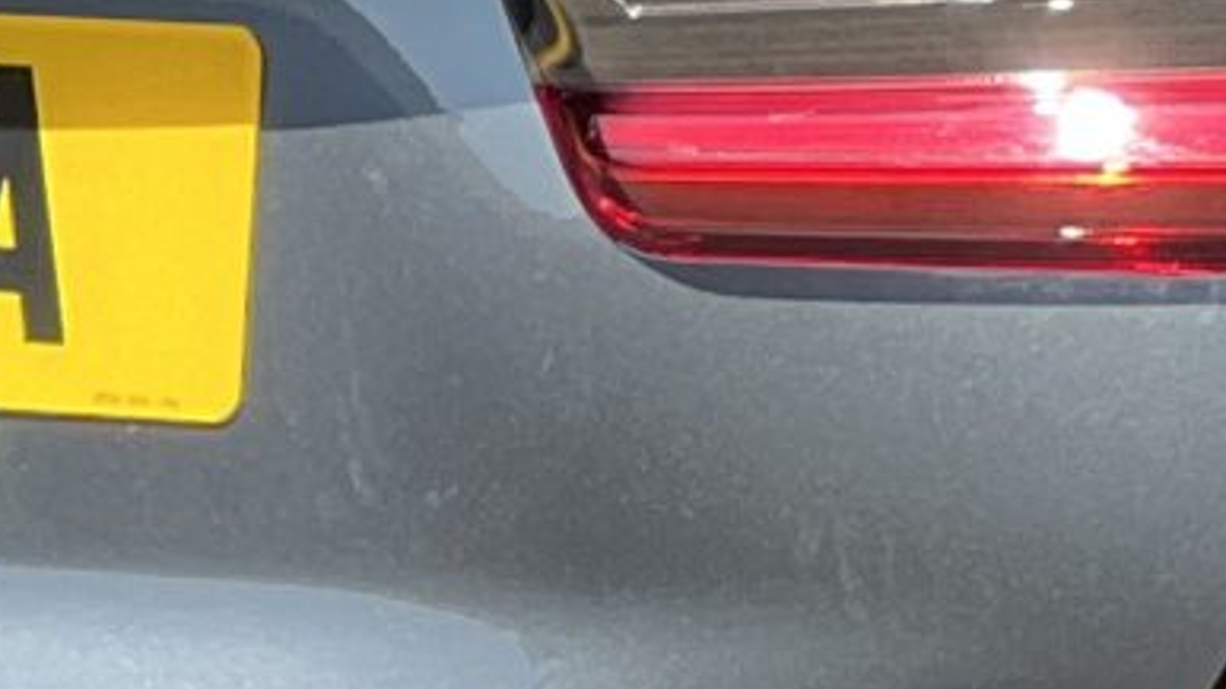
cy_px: 117
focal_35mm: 556
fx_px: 18072
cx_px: 1633
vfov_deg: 2.2
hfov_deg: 3.9
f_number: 2.8
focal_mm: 9
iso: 32
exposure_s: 1/162
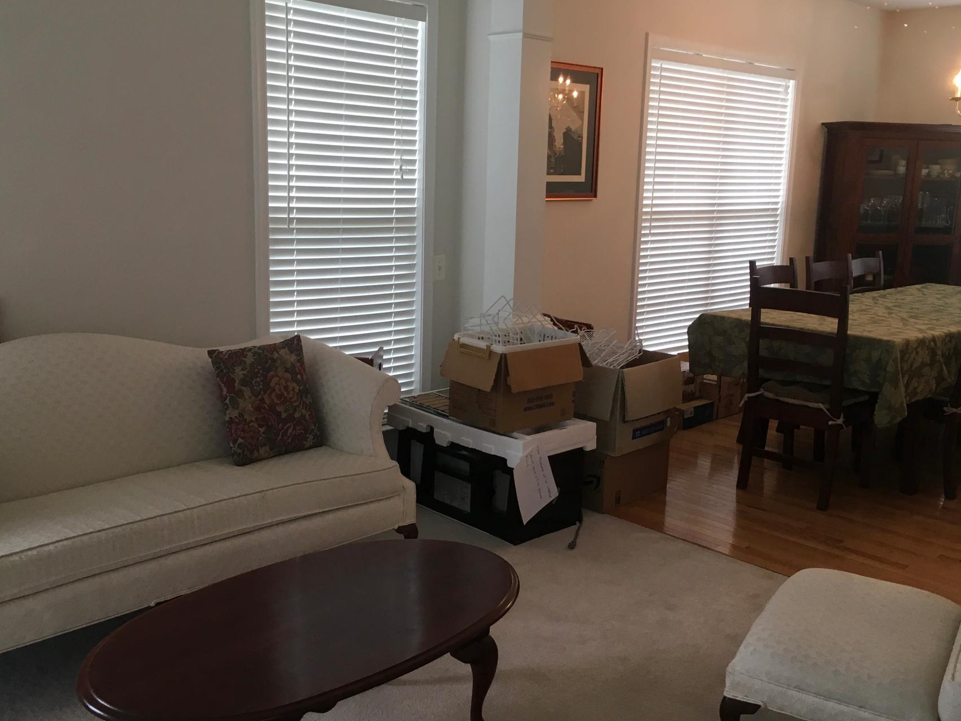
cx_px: 488
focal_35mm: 35
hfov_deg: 52.6
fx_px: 972
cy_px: 349
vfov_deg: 40.7
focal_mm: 4.15
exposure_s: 1/30
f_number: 2.2
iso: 40
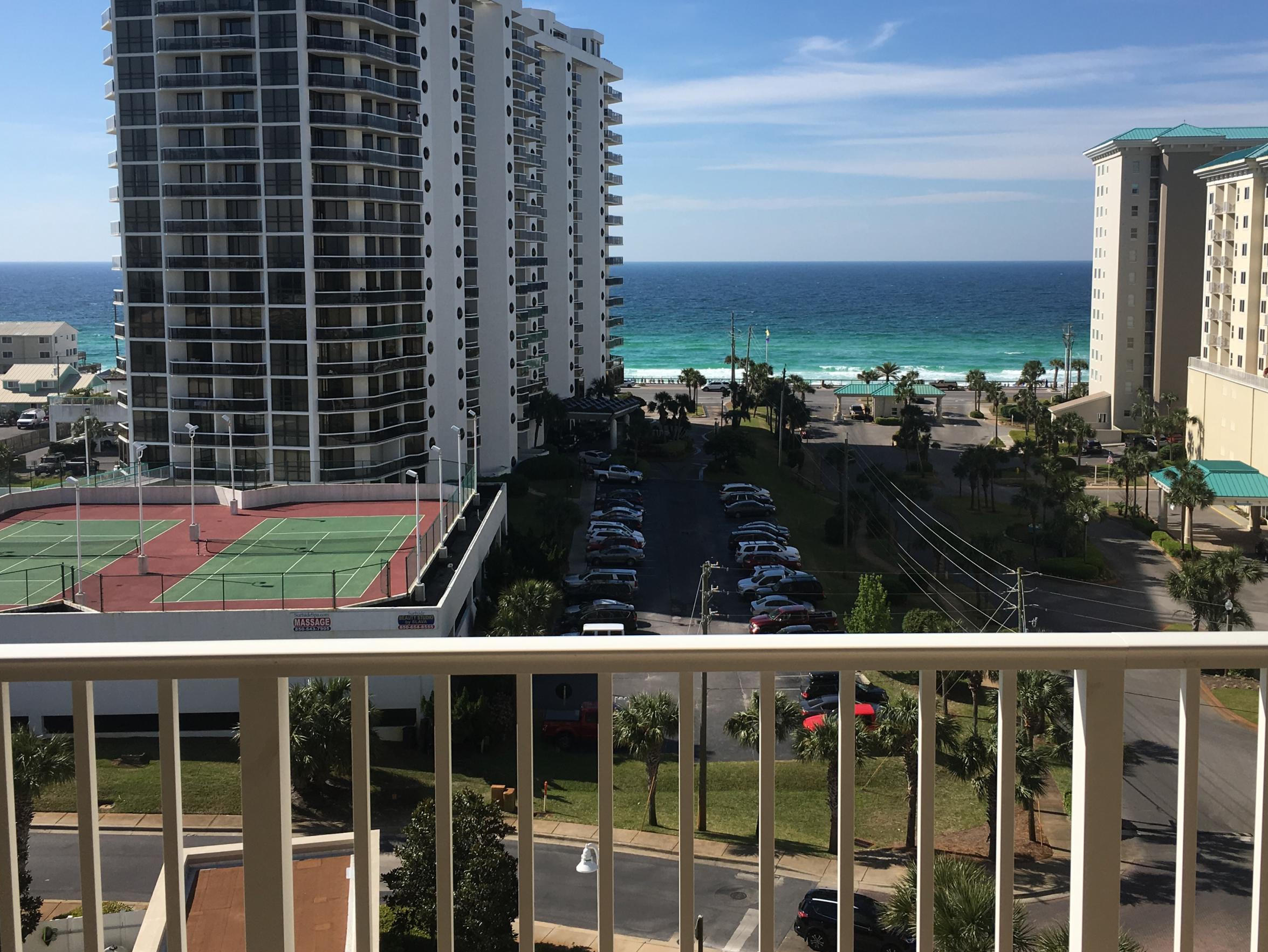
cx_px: 684
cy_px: 400
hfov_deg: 50.1
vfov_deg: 38.6
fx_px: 1356
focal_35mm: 37
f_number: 2.2
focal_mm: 4.15
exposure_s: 1/1923
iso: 25
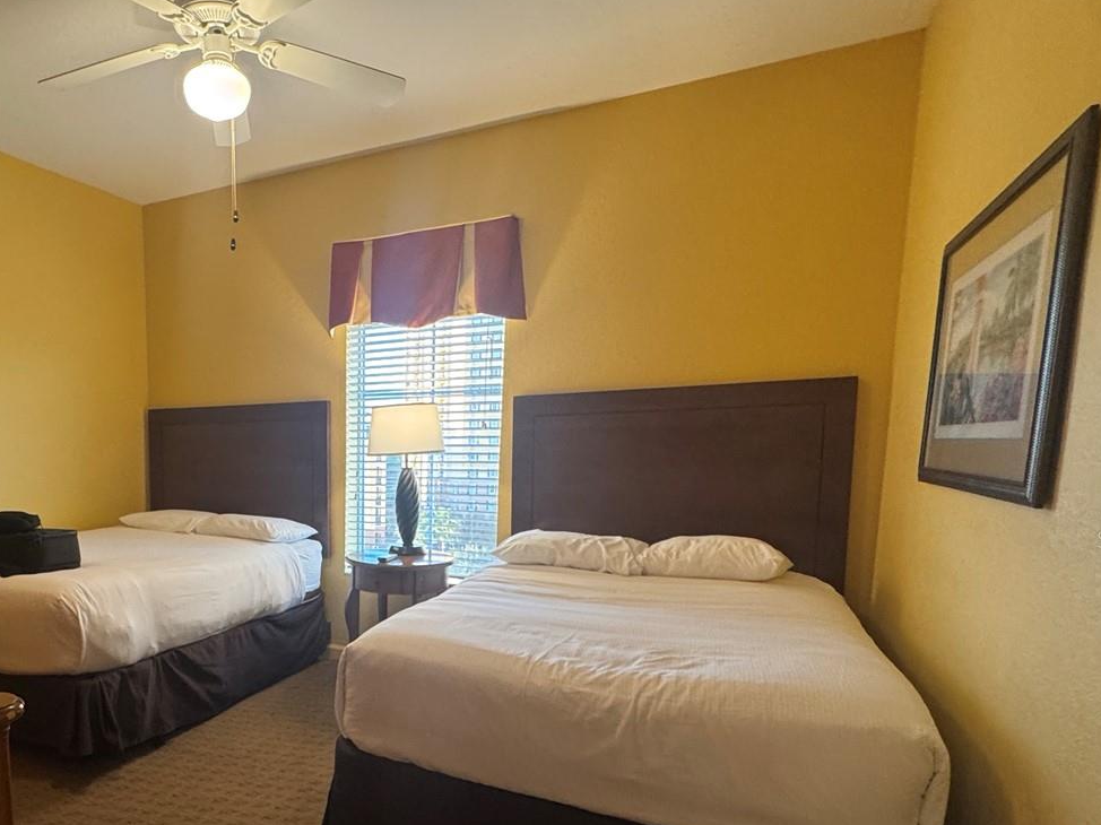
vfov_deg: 57.8
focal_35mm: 23
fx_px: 731
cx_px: 300
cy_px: 539
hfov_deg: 69.9
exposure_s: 1/60
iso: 250
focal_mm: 2.22
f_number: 2.2
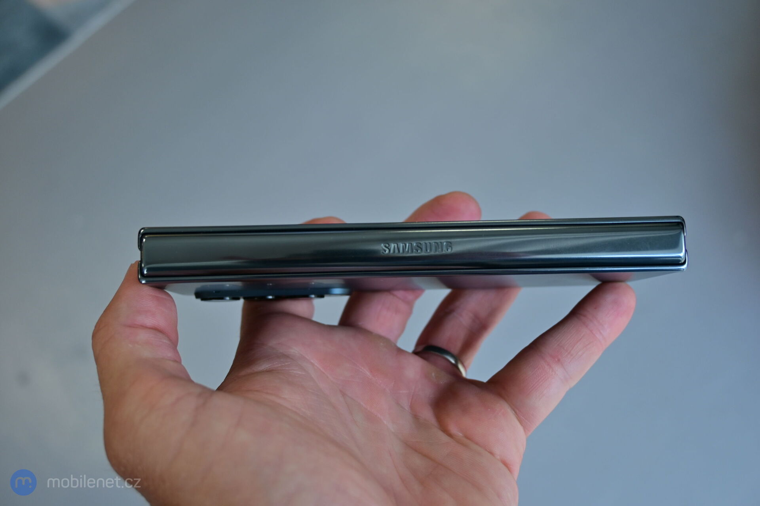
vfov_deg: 34.2
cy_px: 253
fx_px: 823
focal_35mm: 39
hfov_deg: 49.6
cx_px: 380
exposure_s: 1/50
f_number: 4.5
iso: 100
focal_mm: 26
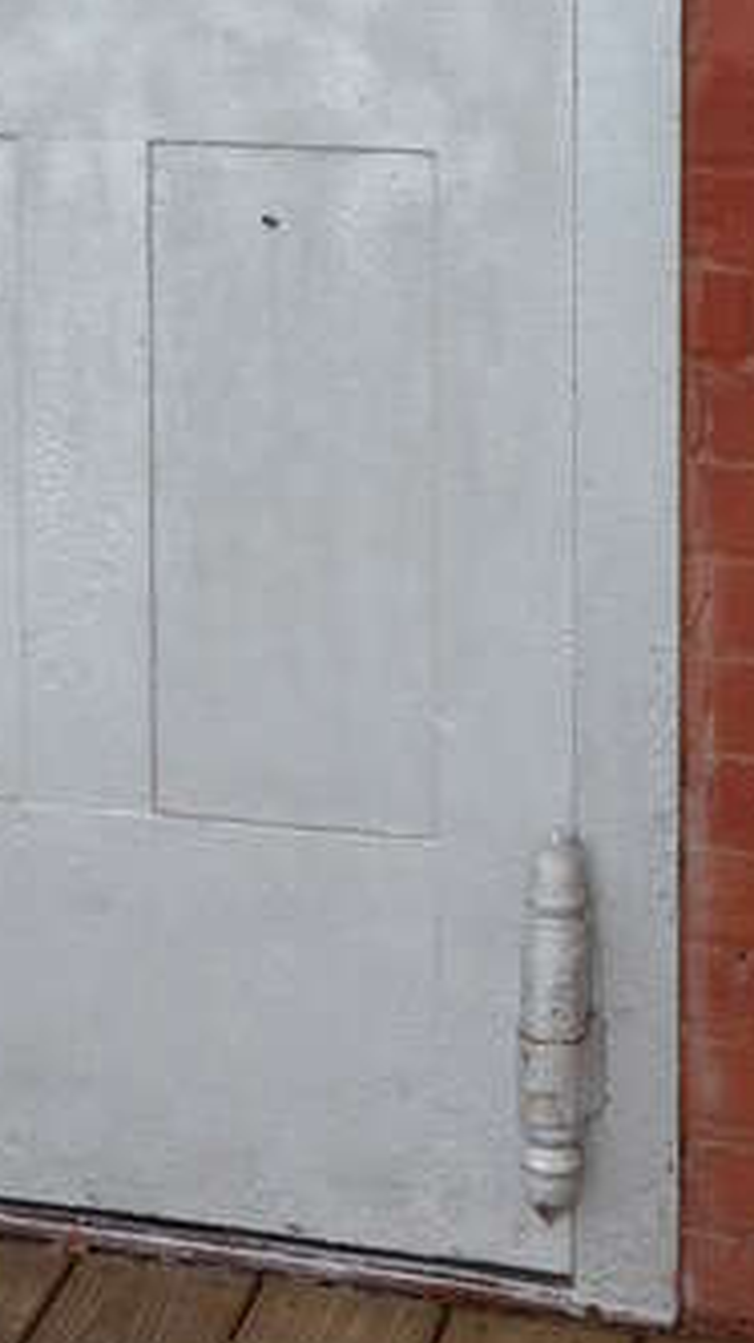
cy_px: -214
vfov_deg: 21.2
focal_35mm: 94
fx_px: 3354
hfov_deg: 12.8
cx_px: 234
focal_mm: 25
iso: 400
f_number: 5
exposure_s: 1/200
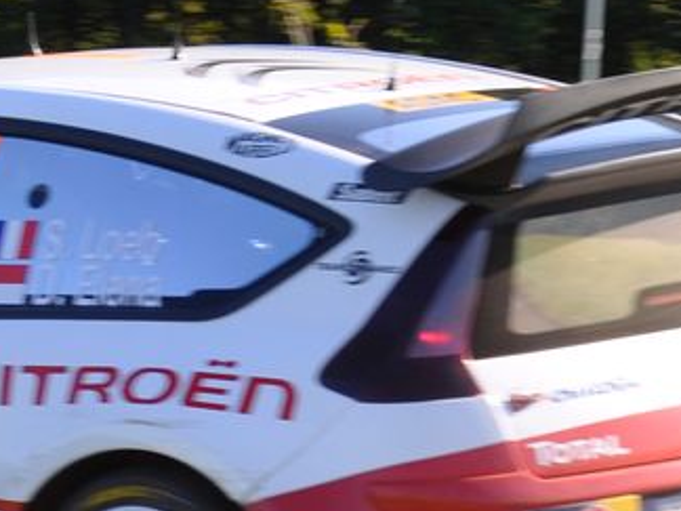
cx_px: 225
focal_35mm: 370
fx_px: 7279
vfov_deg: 4.0
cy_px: 82
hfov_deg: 5.4
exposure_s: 1/250
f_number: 8
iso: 200
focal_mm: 52
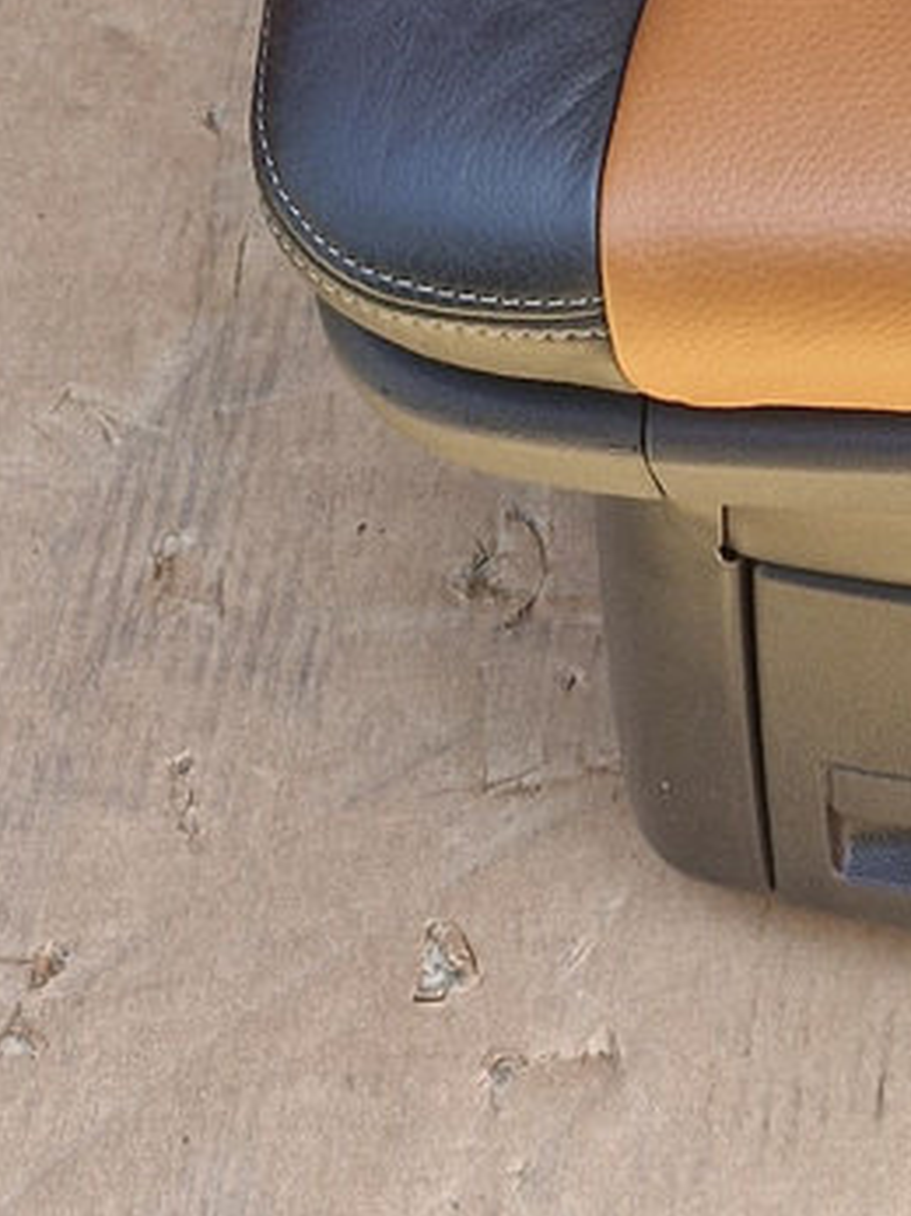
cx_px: 1479
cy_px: -1524
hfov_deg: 13.0
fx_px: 3722
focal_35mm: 106
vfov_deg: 14.1
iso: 50
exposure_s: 1/180
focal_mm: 5.54
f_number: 1.8
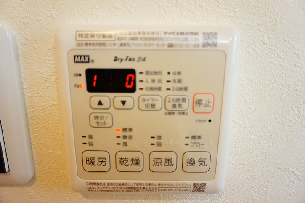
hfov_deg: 73.8
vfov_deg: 53.0
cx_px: 152
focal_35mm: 24
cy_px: 102
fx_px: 203
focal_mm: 16
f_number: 4
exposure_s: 1/160
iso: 1250
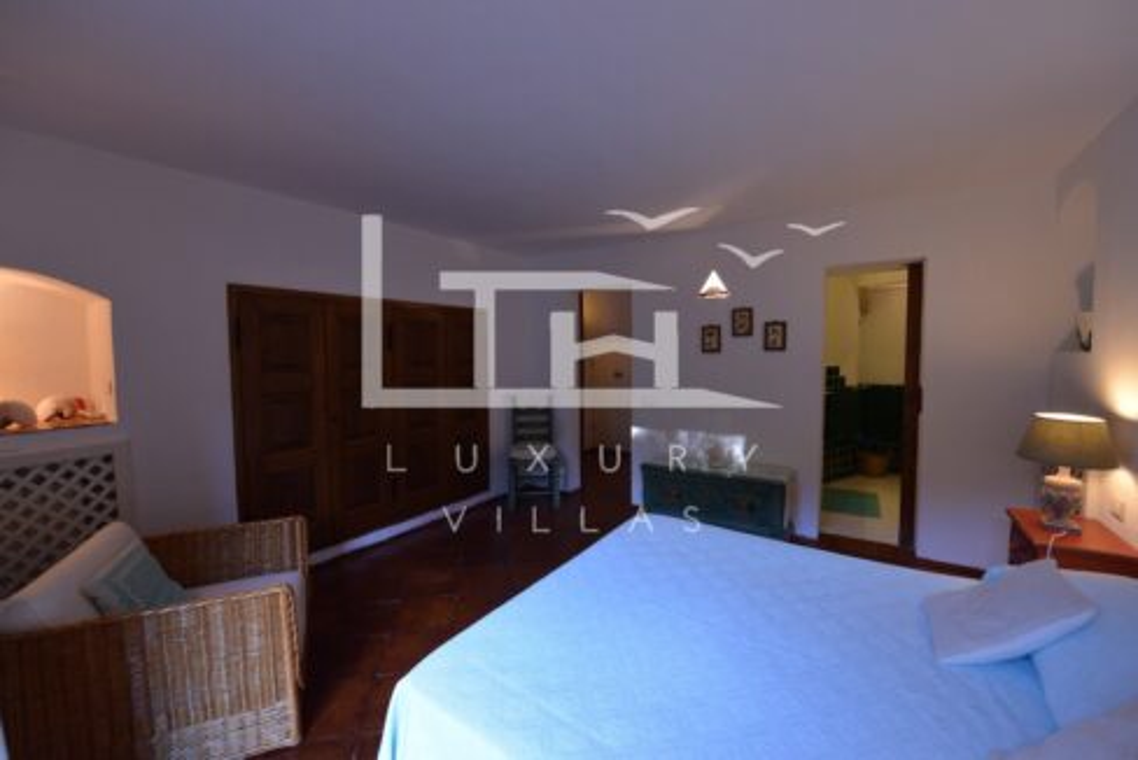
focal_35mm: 14
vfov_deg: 81.3
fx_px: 443
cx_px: 569
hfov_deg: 104.2
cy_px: 380
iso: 800
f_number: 5
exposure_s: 1/100
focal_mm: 14
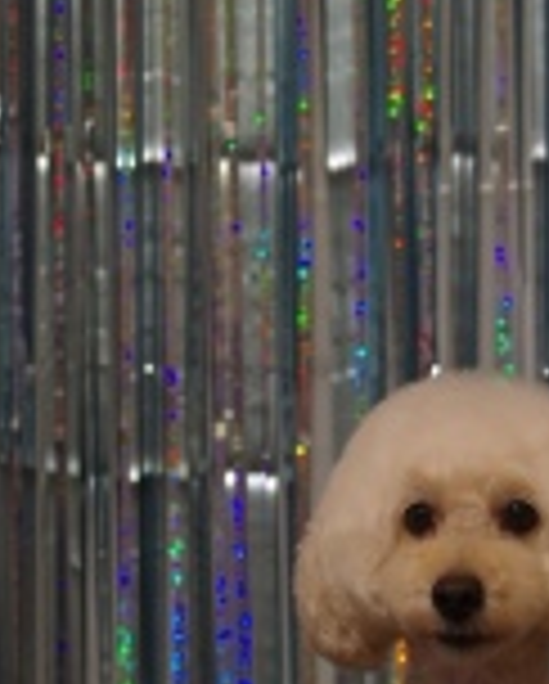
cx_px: 490
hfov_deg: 9.8
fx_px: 3203
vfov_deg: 12.1
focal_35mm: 158
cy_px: 688
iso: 400
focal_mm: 43
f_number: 5
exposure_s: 1/200
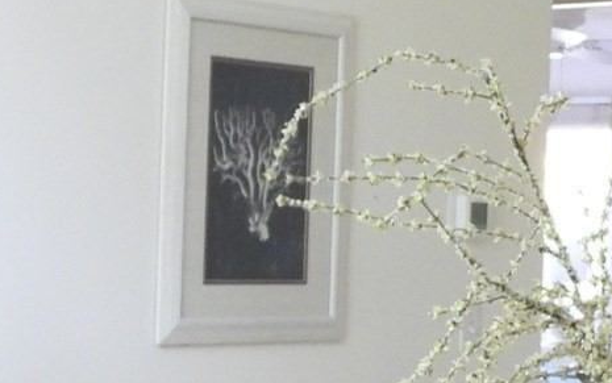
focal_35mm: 112
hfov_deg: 18.5
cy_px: 259
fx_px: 1869
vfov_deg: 11.7
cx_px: 161
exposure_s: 1/13
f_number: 3.5
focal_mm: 4.3
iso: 400
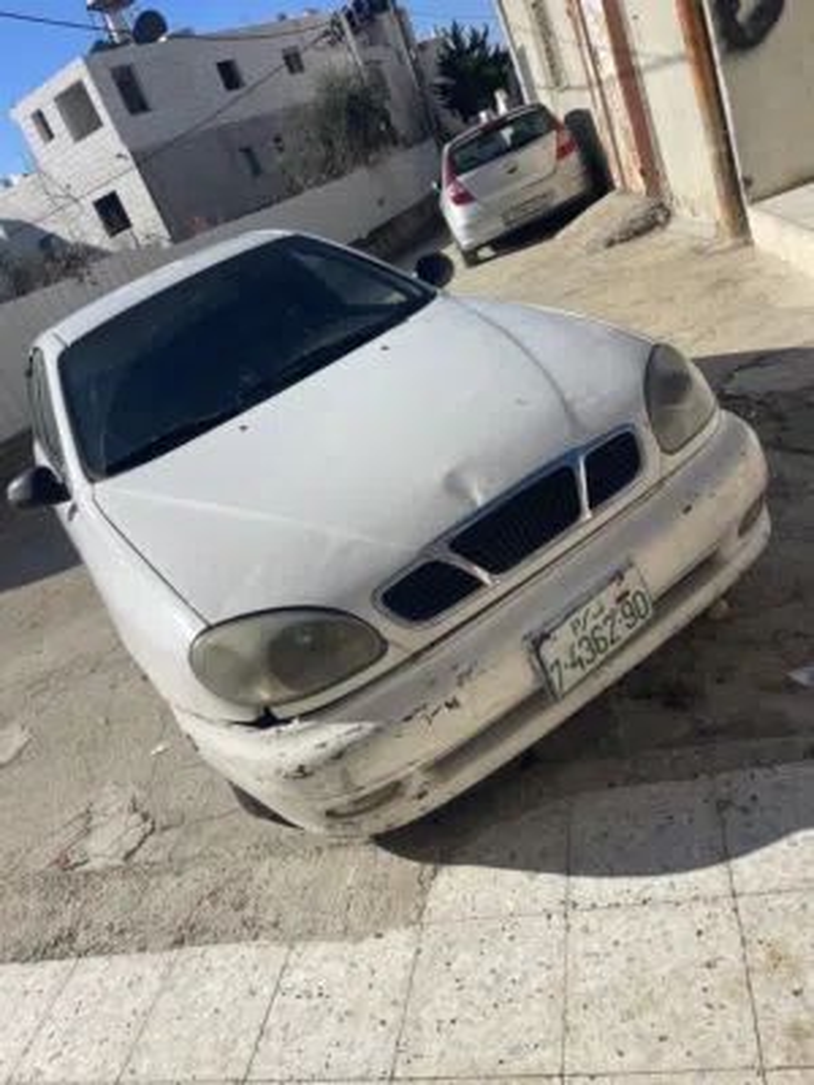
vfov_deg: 69.4
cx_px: 407
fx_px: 784
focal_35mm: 25
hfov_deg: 54.9
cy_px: 542
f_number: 1.6
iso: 32
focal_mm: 5.1
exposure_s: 1/5618
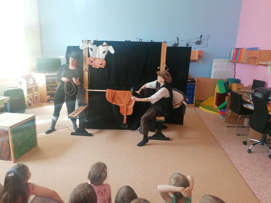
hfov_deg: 65.3
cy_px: 102
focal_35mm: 27
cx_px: 136
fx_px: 211
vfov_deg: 51.4
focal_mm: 4.75
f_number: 1.8
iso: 160
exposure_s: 1/50
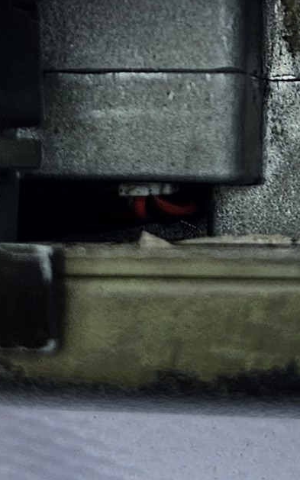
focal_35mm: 155
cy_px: 63
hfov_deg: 8.5
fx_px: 2028
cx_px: 111
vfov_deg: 13.4
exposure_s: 1/533
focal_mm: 5.4
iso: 25
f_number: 1.8
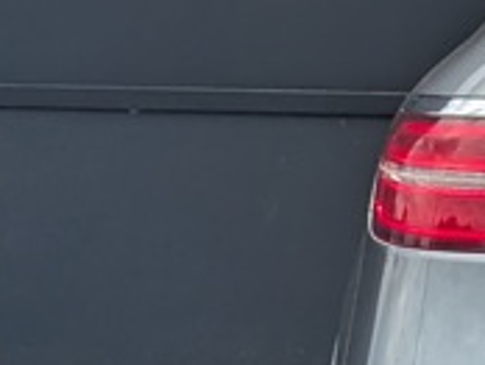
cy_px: 117
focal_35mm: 225
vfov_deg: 6.6
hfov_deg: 8.2
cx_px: 1084
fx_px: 3157
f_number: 1.68
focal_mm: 6.9
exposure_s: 1/843
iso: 20
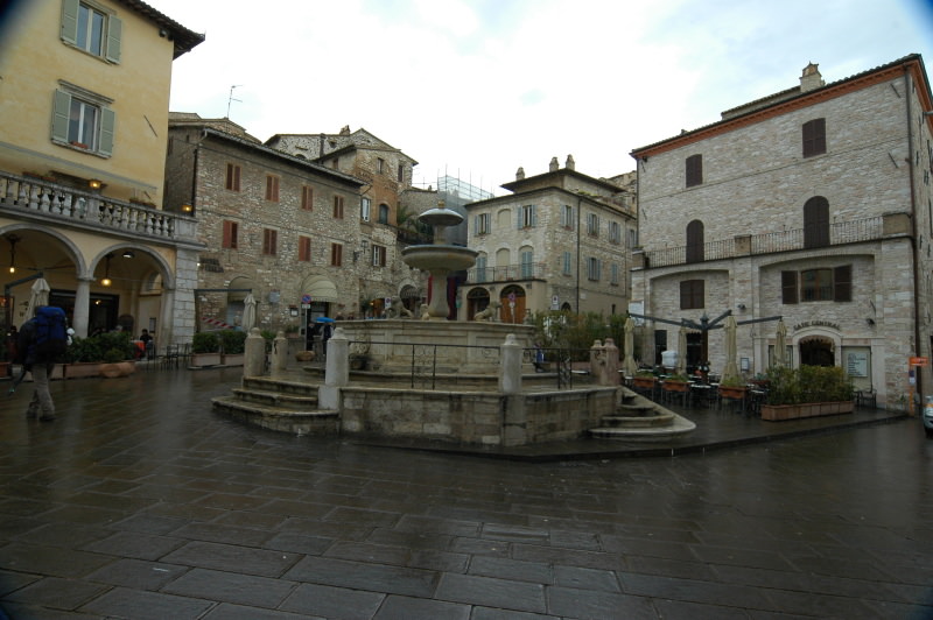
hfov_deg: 90.0
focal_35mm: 18
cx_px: 466
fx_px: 466
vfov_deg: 67.3
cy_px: 310
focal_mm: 12
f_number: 9
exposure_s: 1/100
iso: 400
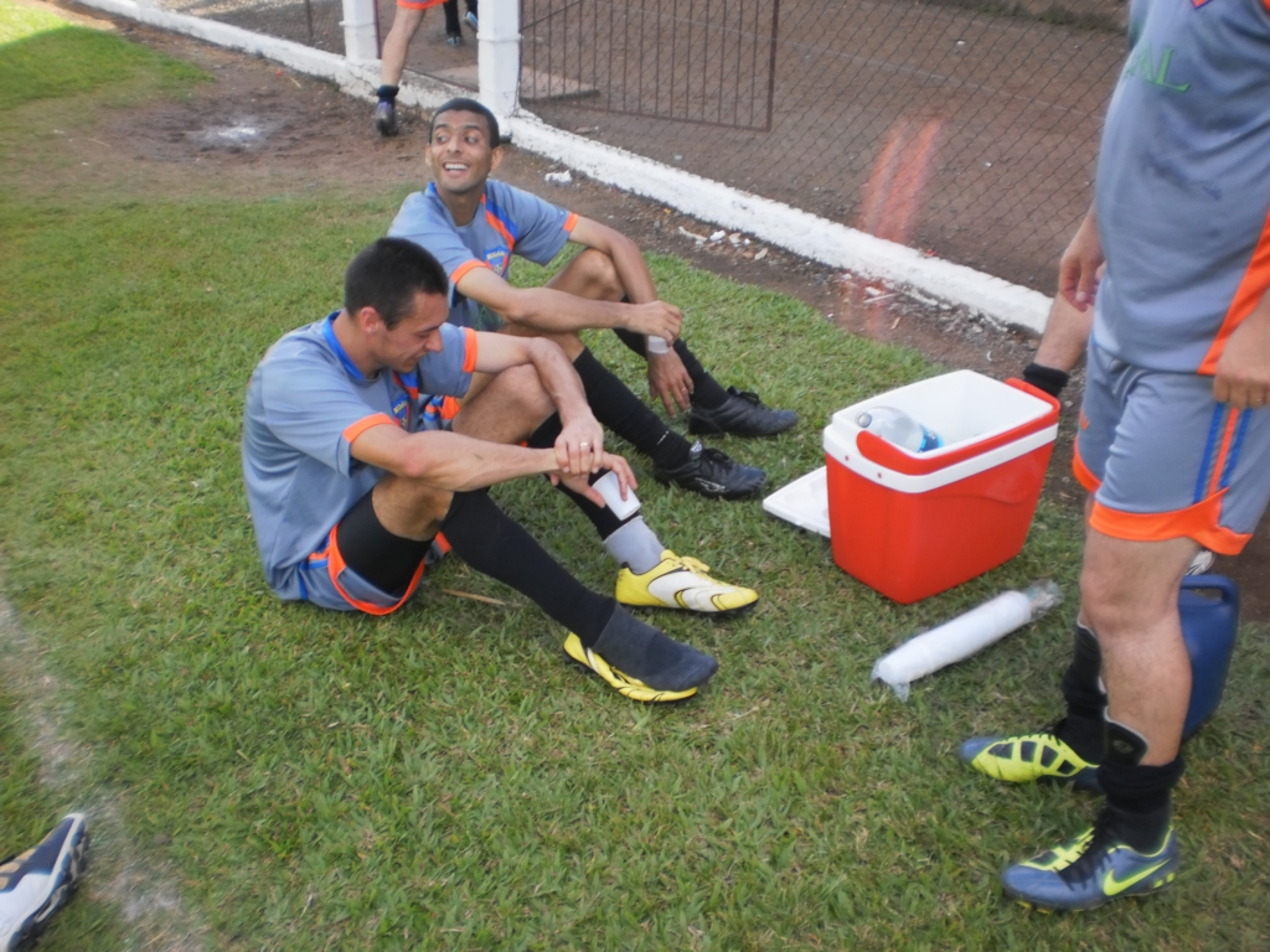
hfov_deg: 51.4
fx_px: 1321
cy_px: 476
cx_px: 635
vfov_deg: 39.7
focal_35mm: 36
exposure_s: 1/200
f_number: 3.1
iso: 100
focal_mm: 6.3
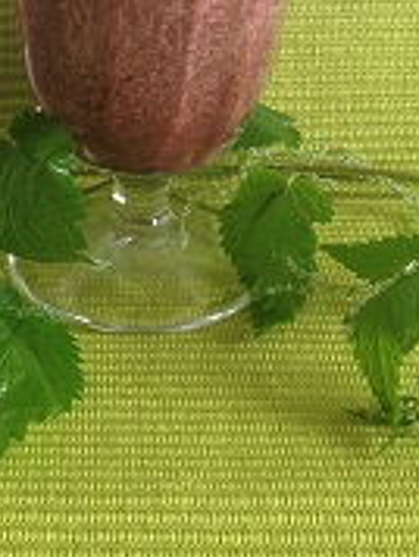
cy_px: 50
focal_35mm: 74
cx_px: 109
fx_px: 1191
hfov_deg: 19.8
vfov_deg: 25.4
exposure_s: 1/40
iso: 50
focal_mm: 4.12
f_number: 2.4
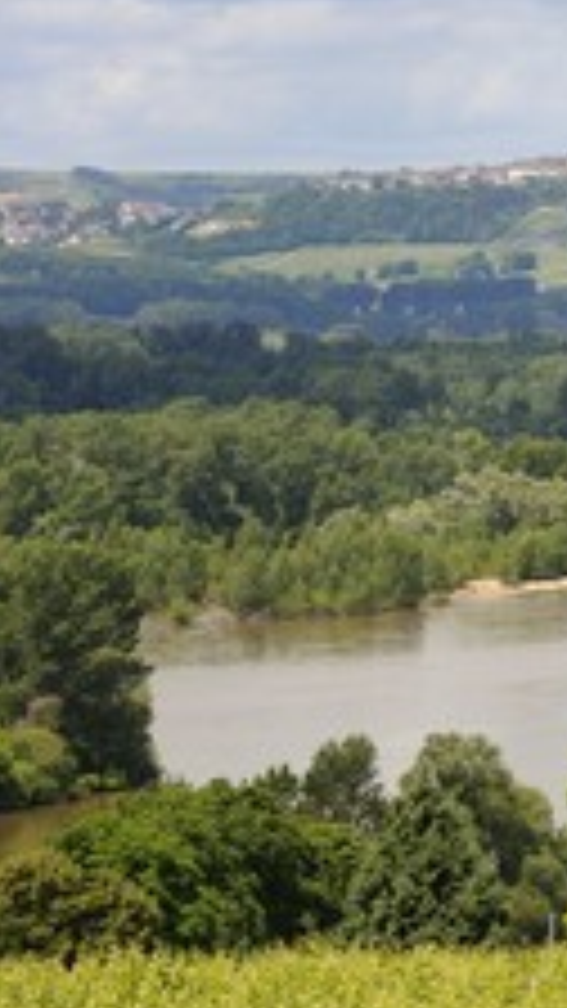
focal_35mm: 315
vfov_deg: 6.9
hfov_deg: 3.8
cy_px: 472
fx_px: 8419
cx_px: 898
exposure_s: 1/400
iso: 200
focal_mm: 160
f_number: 8
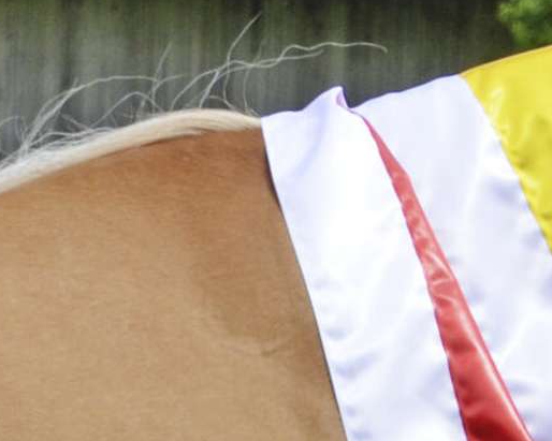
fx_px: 4799
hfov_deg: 6.2
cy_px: 169
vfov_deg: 5.3
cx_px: 1481
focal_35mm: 294
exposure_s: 1/1500
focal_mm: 35
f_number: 5.6
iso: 400
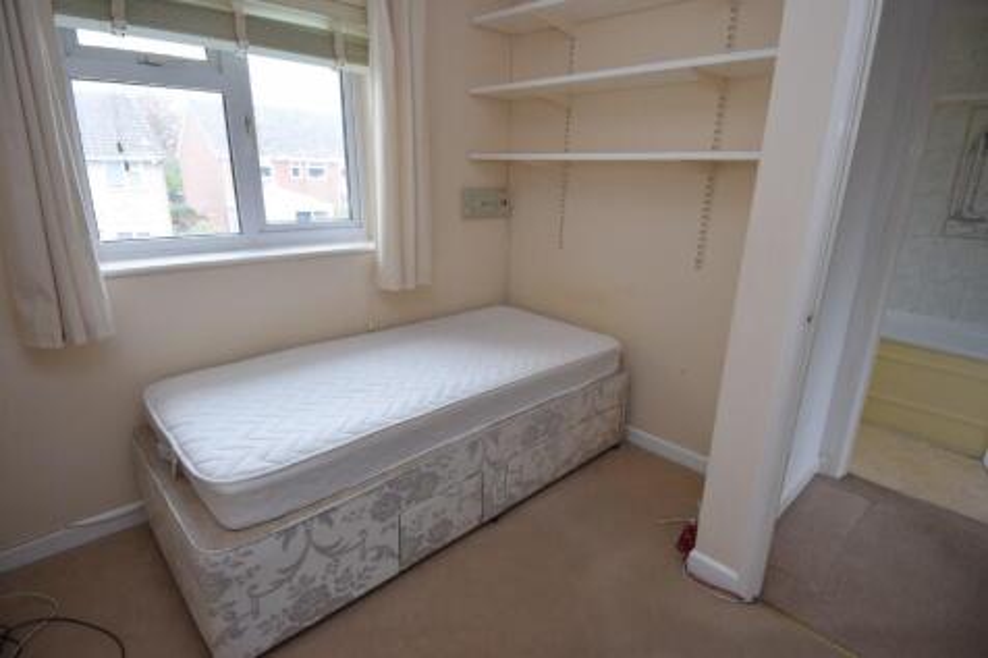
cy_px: 329
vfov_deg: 67.3
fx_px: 494
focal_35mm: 18
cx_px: 494
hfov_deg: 90.0
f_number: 5
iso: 400
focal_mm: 12
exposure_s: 1/100
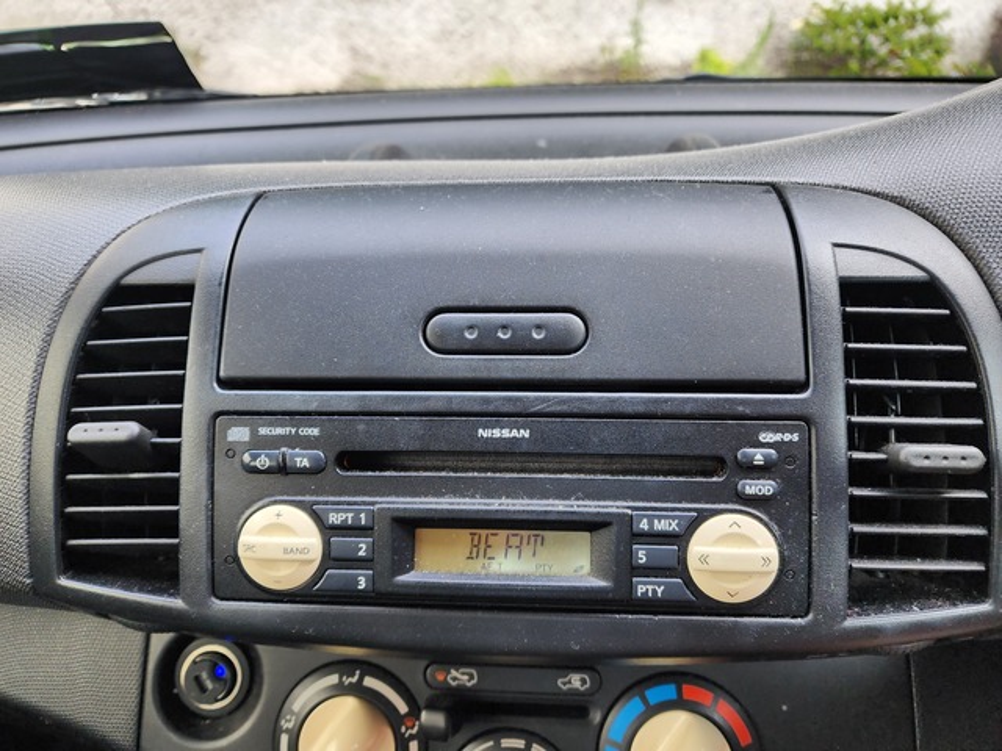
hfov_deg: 73.9
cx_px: 501
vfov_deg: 58.9
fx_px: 666
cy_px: 376
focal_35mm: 23
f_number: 1.8
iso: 64
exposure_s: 1/180
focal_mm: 6.4
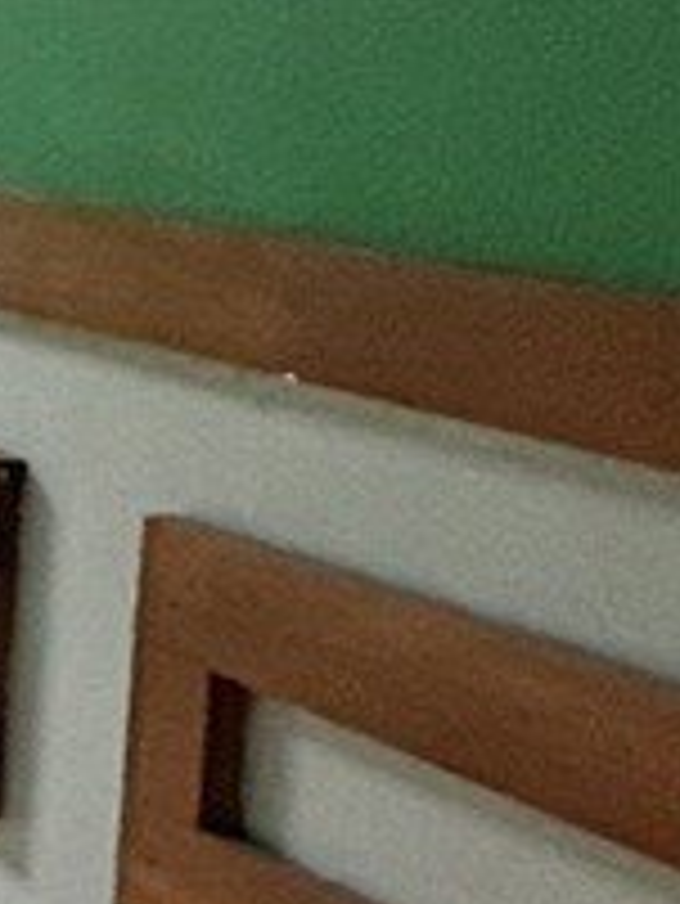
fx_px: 2800
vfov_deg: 18.4
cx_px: -1905
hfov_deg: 8.5
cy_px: 423
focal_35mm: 107
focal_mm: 2.22
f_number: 2.2
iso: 320
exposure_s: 1/60
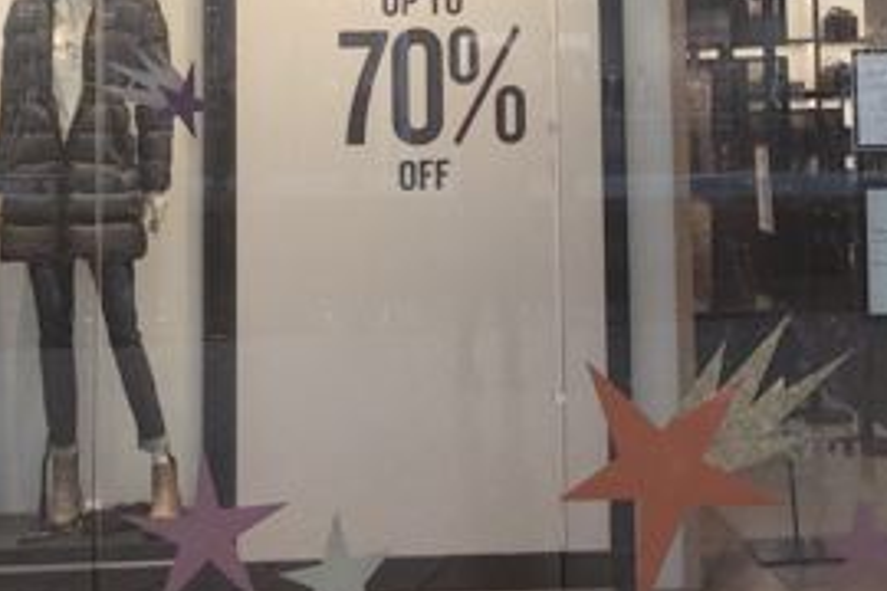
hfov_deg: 25.2
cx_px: 595
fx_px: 1971
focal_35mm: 80
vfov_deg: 16.3
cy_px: -138
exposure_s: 1/120
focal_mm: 5.4
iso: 200
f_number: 1.8
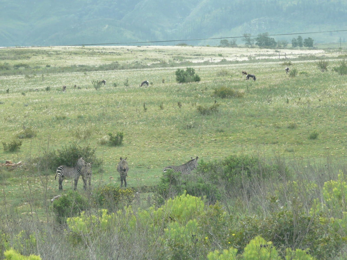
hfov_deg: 10.4
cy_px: 130
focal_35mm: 191
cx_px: 174
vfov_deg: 7.8
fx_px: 1915
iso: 100
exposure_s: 1/200
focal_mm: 20.9
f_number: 4.7
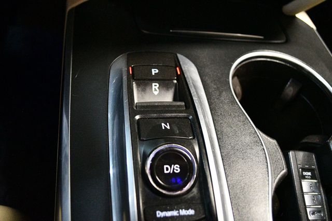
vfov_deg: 36.8
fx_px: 332
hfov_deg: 53.2
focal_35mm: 36
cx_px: 166
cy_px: 110
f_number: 4
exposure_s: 1/60
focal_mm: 24
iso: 10000
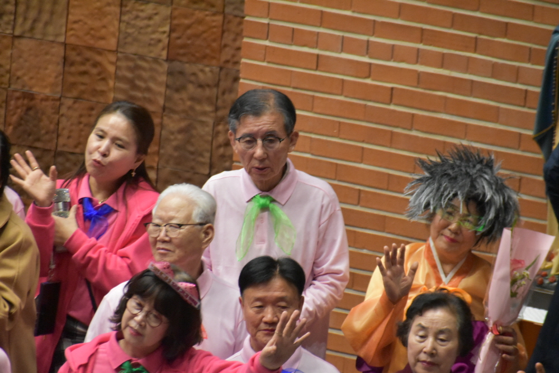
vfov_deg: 3.5
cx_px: 280
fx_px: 6059
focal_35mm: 390
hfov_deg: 5.3
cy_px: 186
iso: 6400
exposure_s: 1/125
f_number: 6
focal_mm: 260
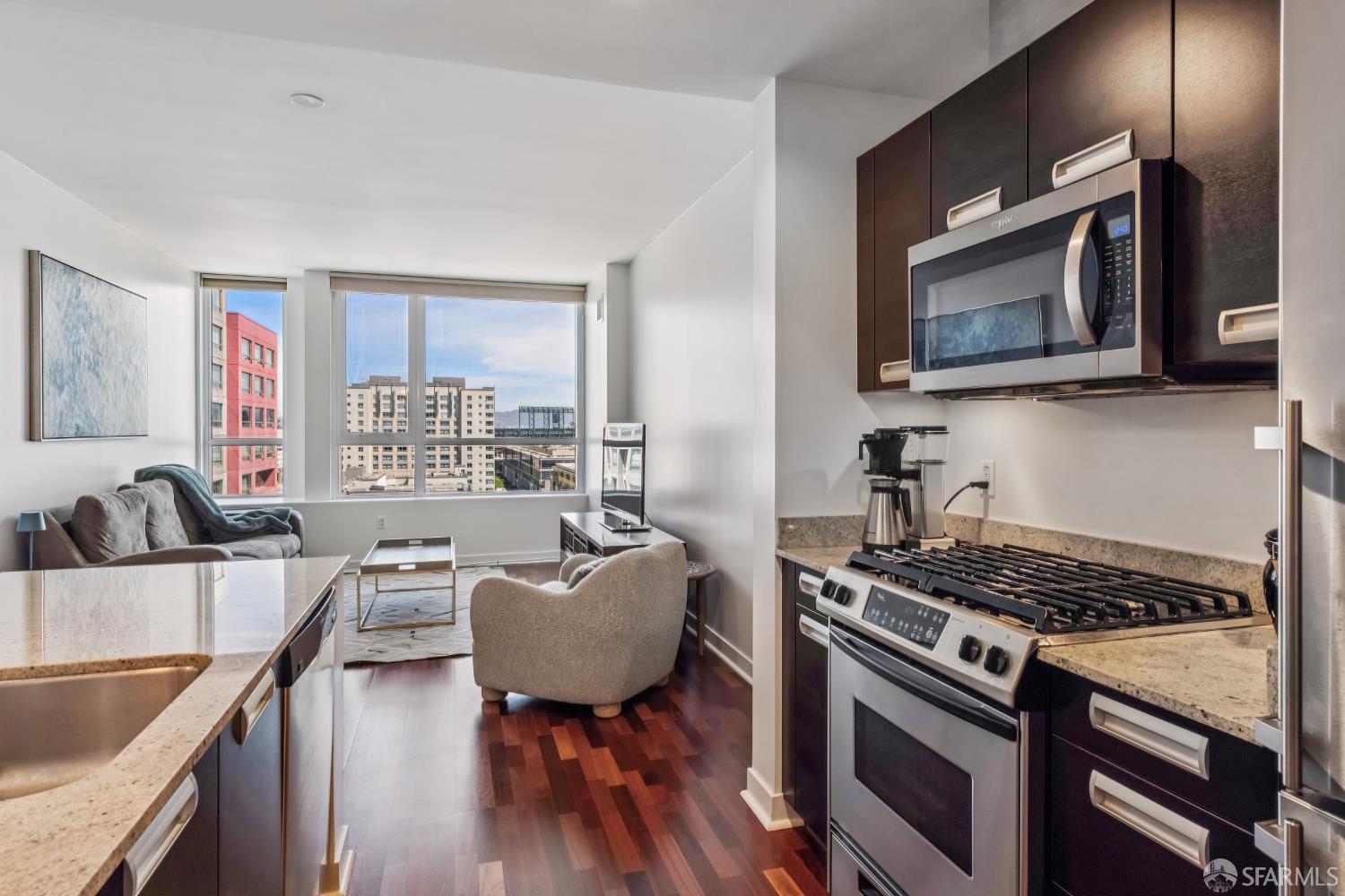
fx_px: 747
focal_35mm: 20
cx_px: 672
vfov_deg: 61.9
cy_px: 448
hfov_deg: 84.0
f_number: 11
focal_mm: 20
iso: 100
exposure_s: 1/40
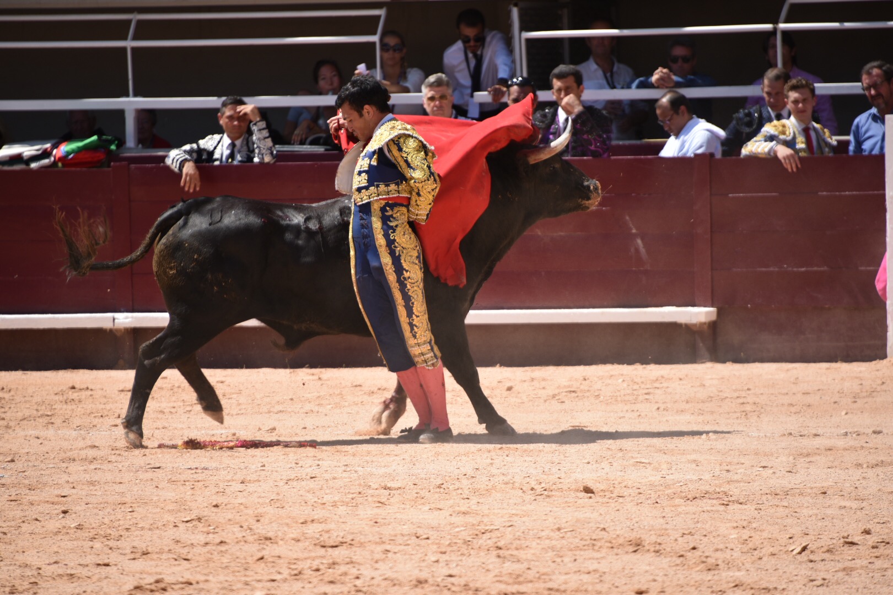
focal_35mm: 300
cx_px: 446
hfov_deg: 6.9
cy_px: 298
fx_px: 7441
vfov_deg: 4.6
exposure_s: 1/640
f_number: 5.6
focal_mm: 300
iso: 200
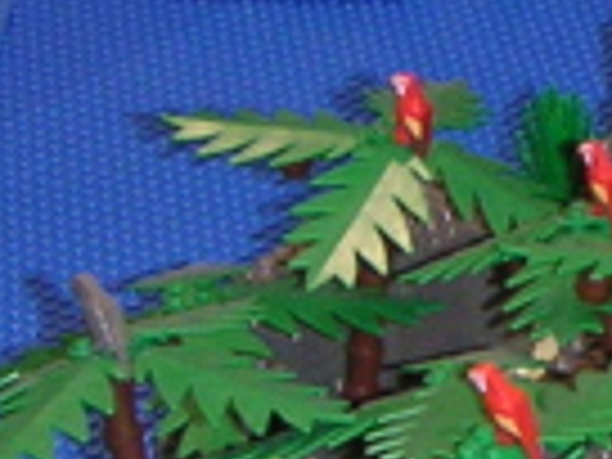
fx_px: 3943
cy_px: 86
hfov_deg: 8.5
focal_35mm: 223
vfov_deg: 6.7
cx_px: 1170
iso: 160
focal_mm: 6
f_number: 2.8
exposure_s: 1/45
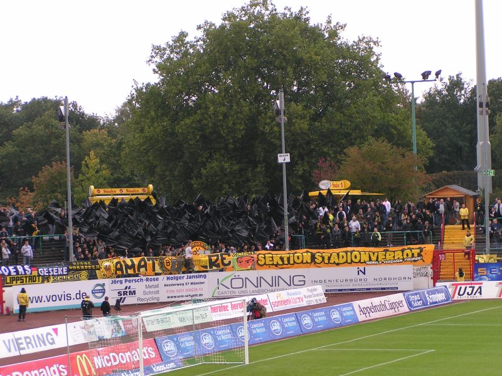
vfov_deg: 13.0
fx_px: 1653
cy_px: 188
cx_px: 251
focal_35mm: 114
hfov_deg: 17.3
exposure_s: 1/160
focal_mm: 17.4
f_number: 4.5
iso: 50
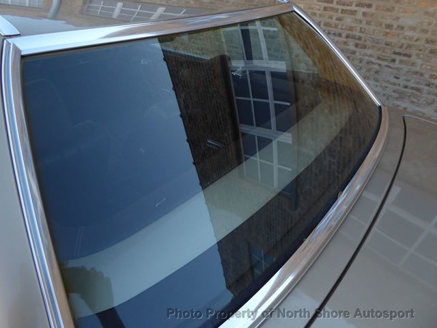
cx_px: 218
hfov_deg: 69.4
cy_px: 164
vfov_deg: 54.9
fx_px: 316
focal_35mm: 25
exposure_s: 1/200
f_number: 3.3
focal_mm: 4.3
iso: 100
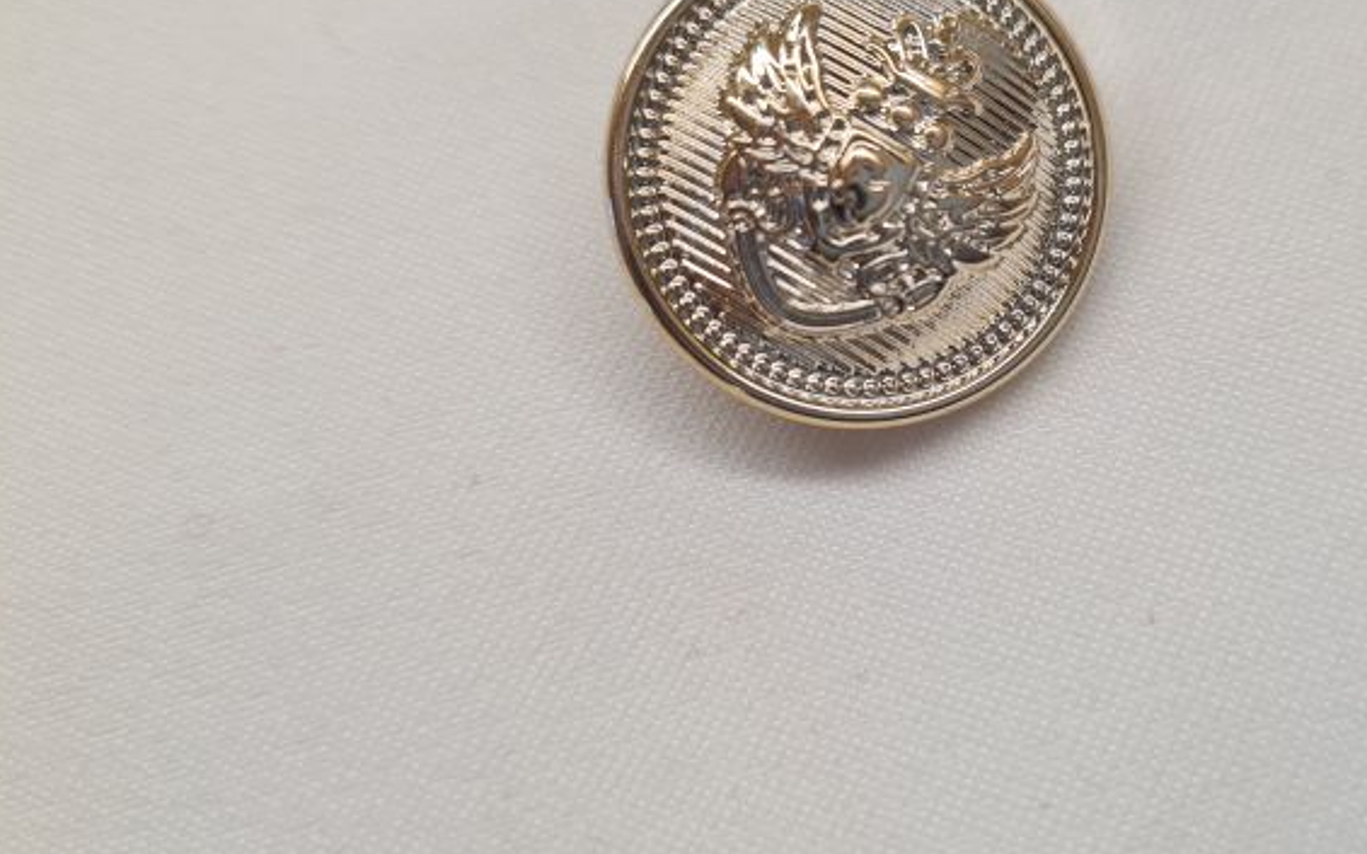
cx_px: 902
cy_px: 305
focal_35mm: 39
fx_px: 1453
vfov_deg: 32.6
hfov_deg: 49.6
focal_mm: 5.4
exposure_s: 1/202
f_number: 1.8
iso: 50
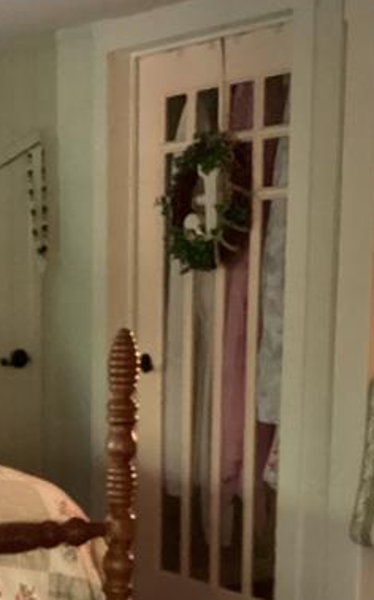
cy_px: 570
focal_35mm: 89
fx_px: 1453
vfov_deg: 22.6
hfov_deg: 14.5
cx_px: 14
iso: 640
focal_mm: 3.3
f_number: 2.4
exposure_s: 1/30
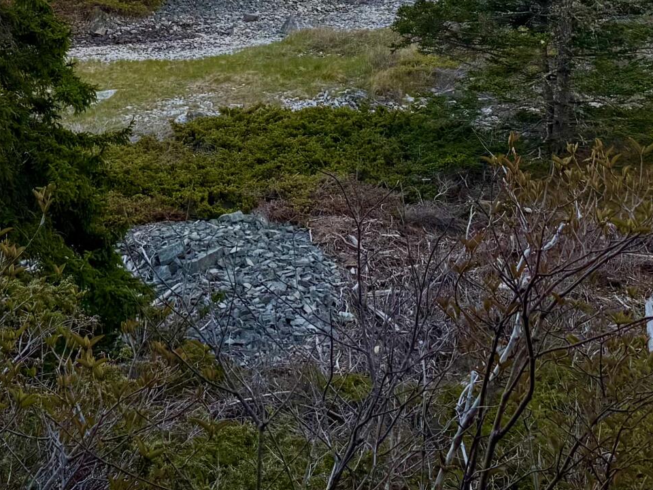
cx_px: 212
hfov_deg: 25.8
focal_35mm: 75
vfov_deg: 18.1
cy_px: -171
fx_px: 1415
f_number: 1.78
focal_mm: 6.76
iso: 64
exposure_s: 1/257
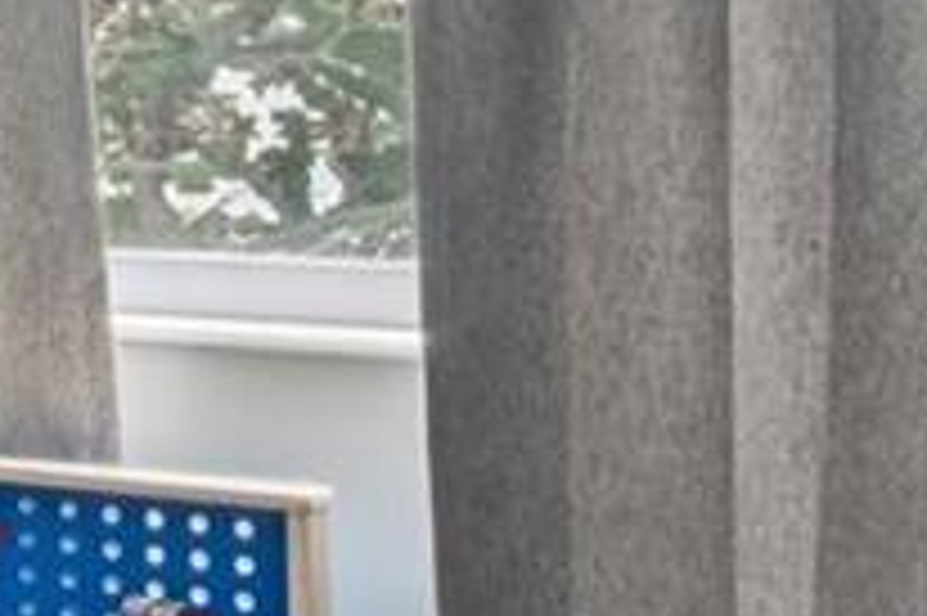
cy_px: -27
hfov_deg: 10.2
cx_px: -2142
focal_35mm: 109
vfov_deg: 12.4
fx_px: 2804
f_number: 8
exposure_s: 1/5
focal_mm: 14
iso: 400
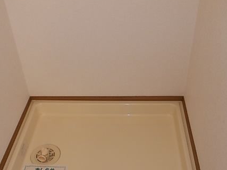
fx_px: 275
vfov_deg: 34.1
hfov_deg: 44.8
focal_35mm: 42
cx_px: 119
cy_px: 111
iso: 200
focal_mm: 4
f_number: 2.7
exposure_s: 1/25
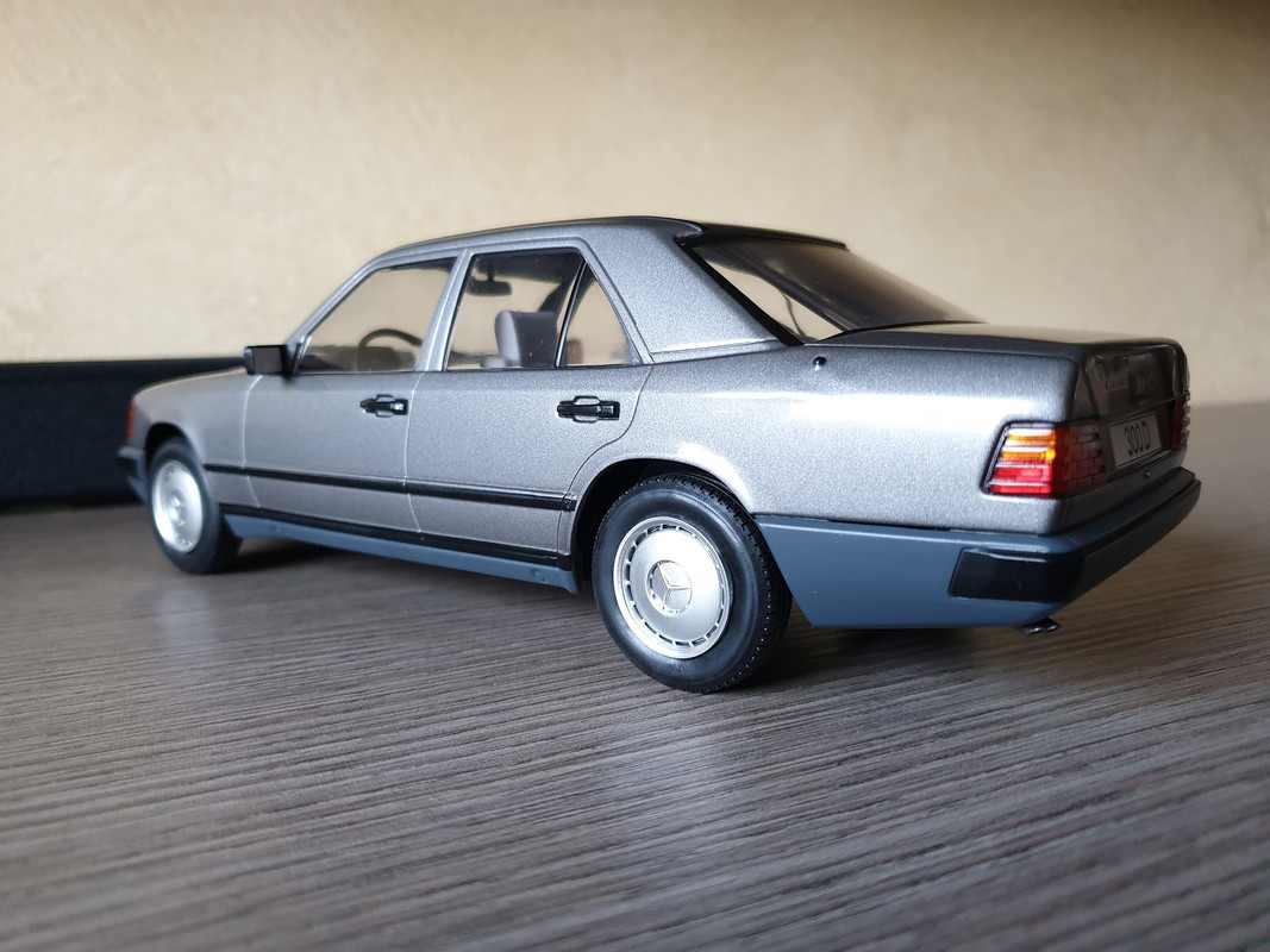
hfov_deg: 67.3
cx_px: 635
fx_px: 954
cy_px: 476
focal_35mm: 26
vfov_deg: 53.1
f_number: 1.5
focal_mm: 4.3
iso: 250
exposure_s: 1/43
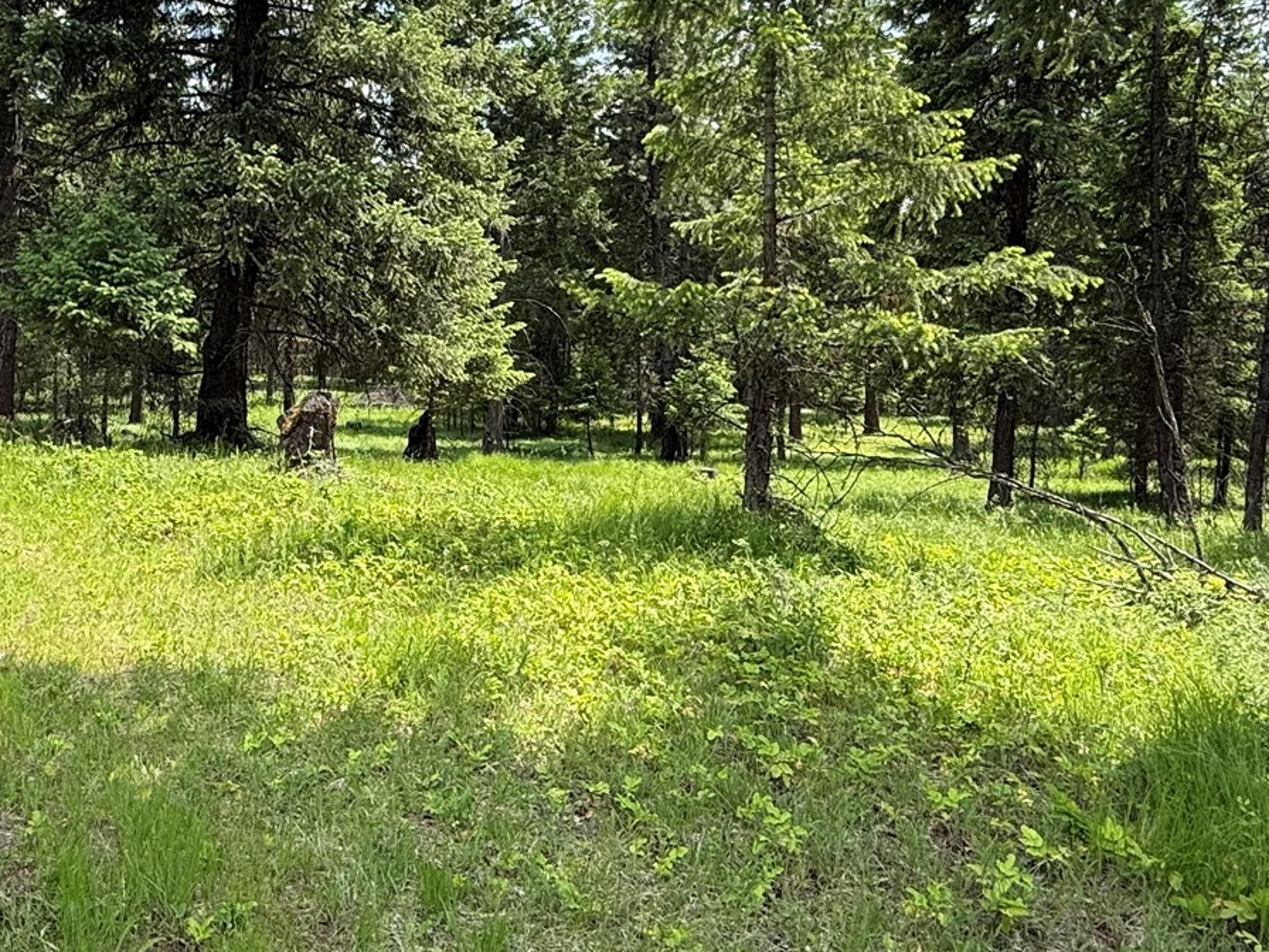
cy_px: 323
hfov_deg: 55.6
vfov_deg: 43.6
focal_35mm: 32
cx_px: 425
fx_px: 1173
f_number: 2.2
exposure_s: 1/672
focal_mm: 2.22
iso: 50
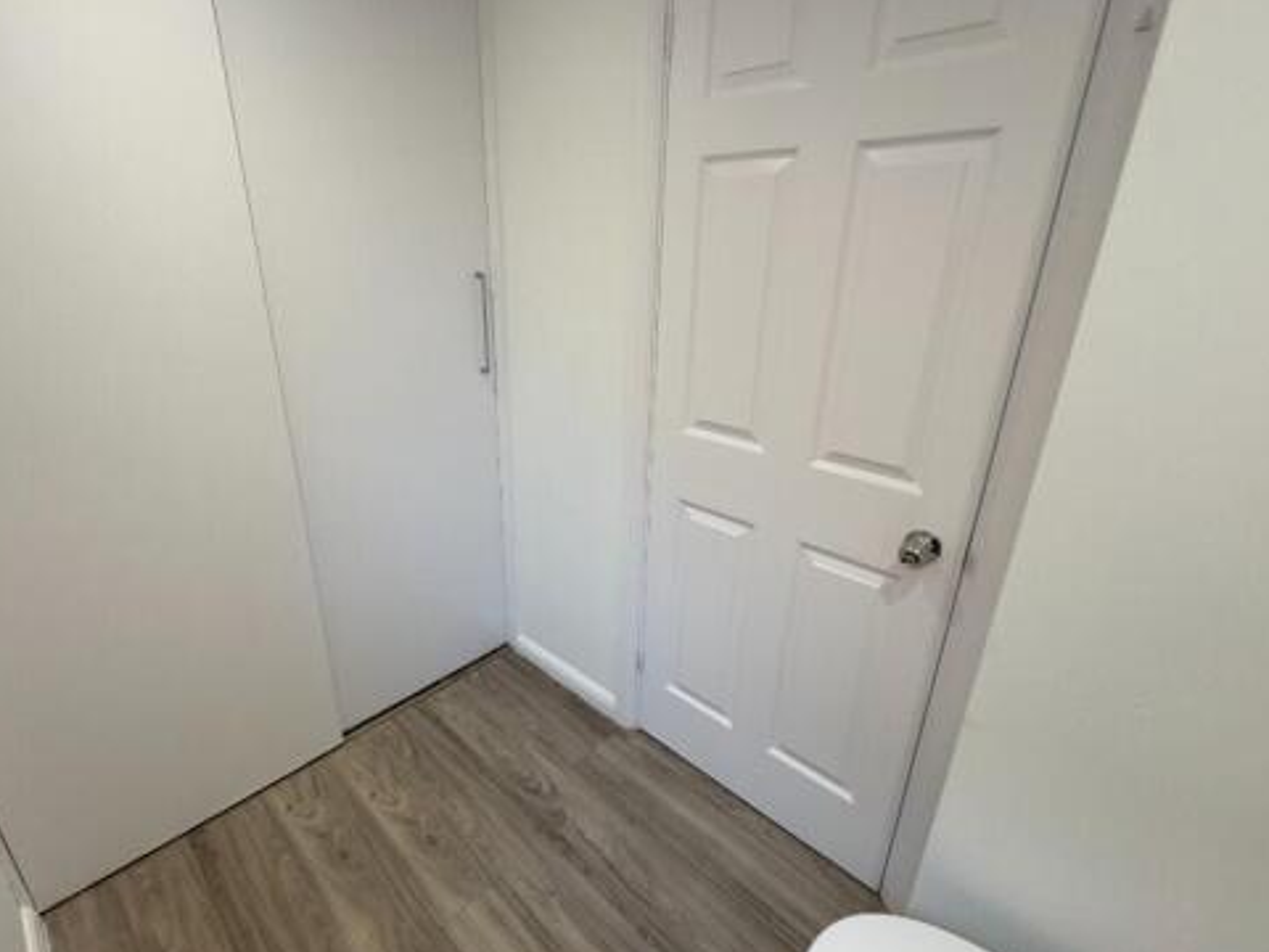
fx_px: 623
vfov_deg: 74.7
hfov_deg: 90.7
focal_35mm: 17
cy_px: 464
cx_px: 572
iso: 100
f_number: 2.2
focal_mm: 2.22
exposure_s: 1/100
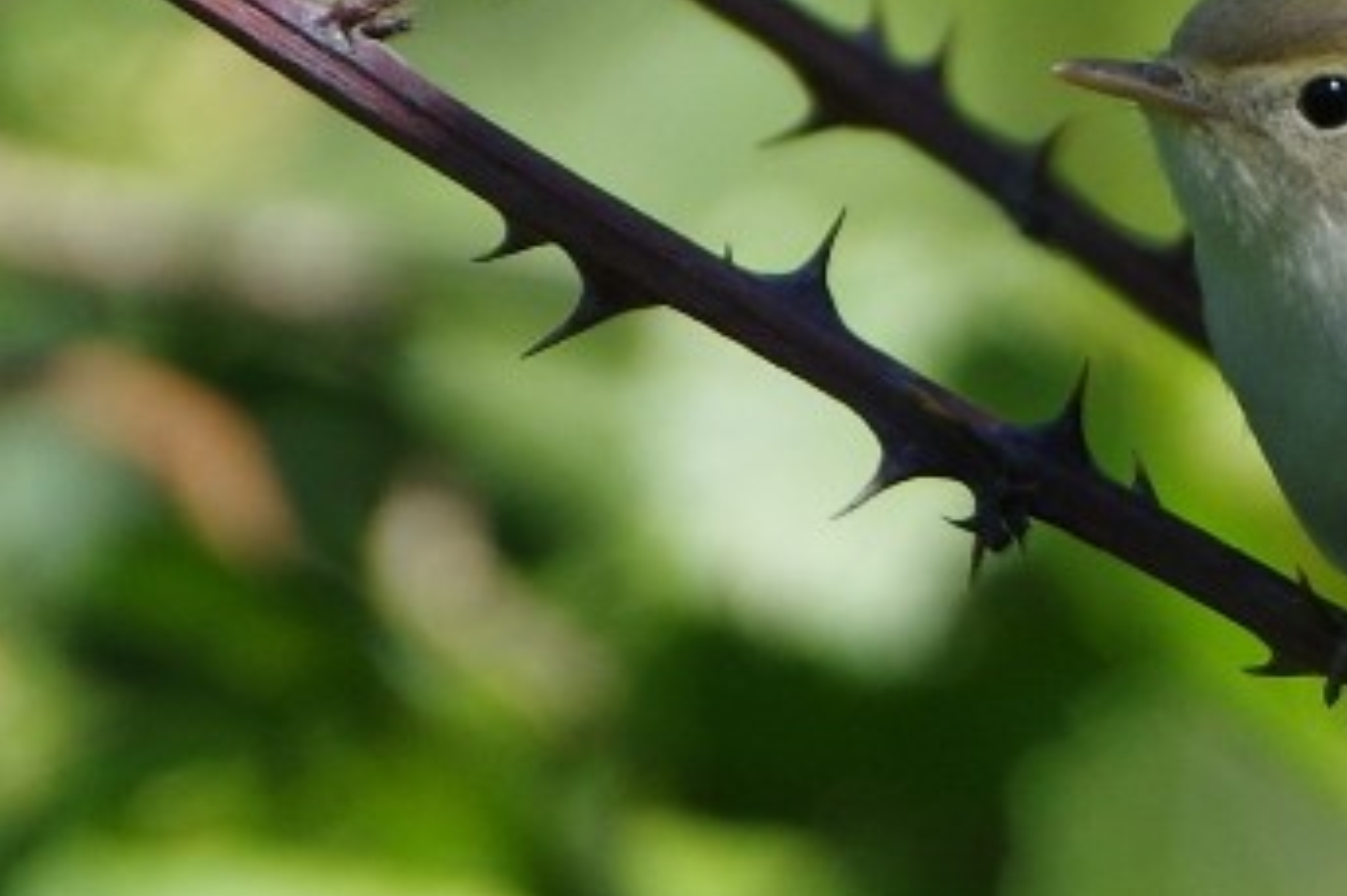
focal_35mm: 2008
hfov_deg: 1.0
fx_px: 75093
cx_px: 1222
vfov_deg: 0.7
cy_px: 374
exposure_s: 1/500
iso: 400
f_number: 5.6
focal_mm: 450
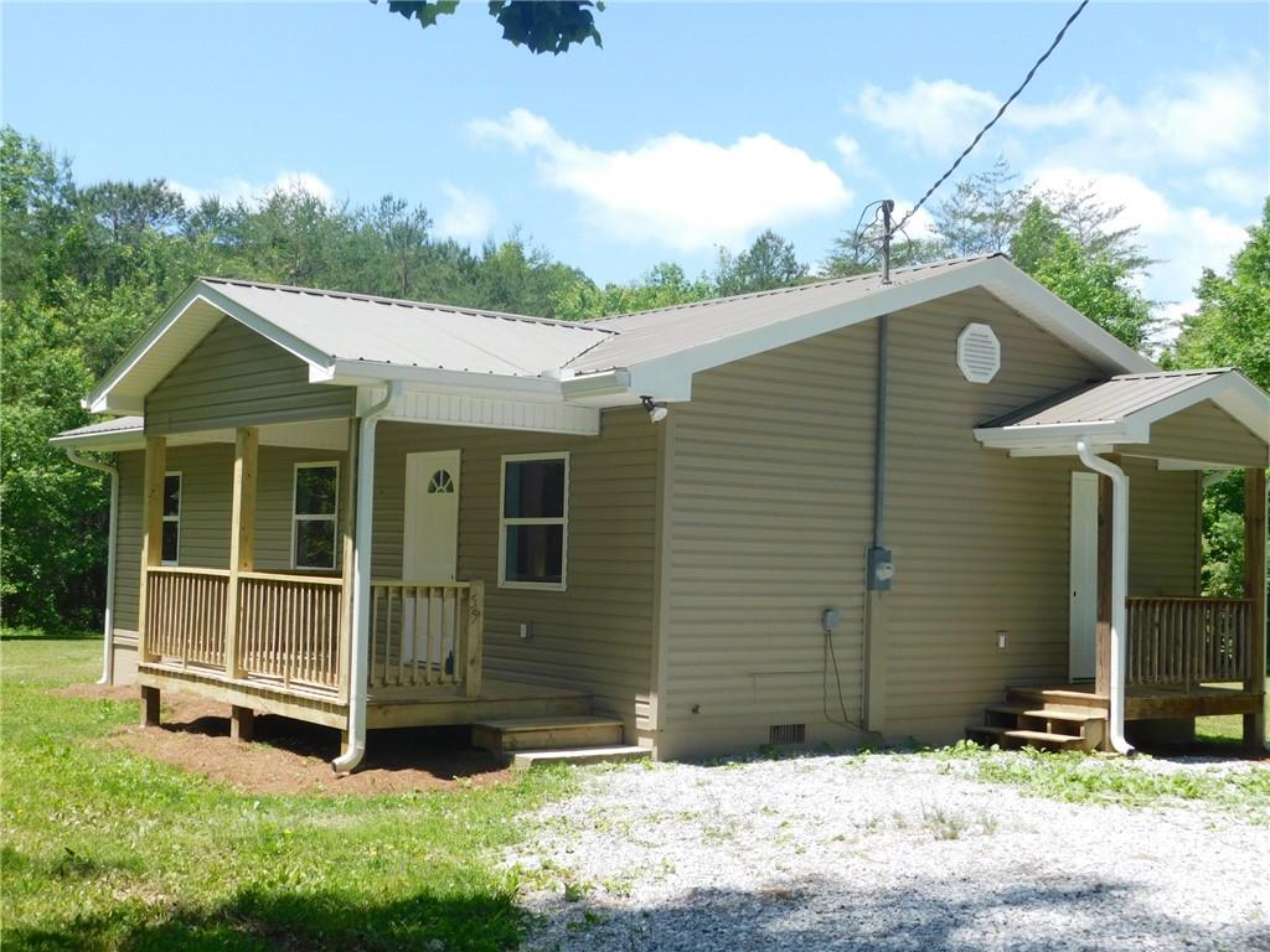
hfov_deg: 42.1
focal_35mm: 45
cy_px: 476
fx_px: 1651
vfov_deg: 32.2
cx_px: 635
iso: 125
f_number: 3.7
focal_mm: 8
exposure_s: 1/640
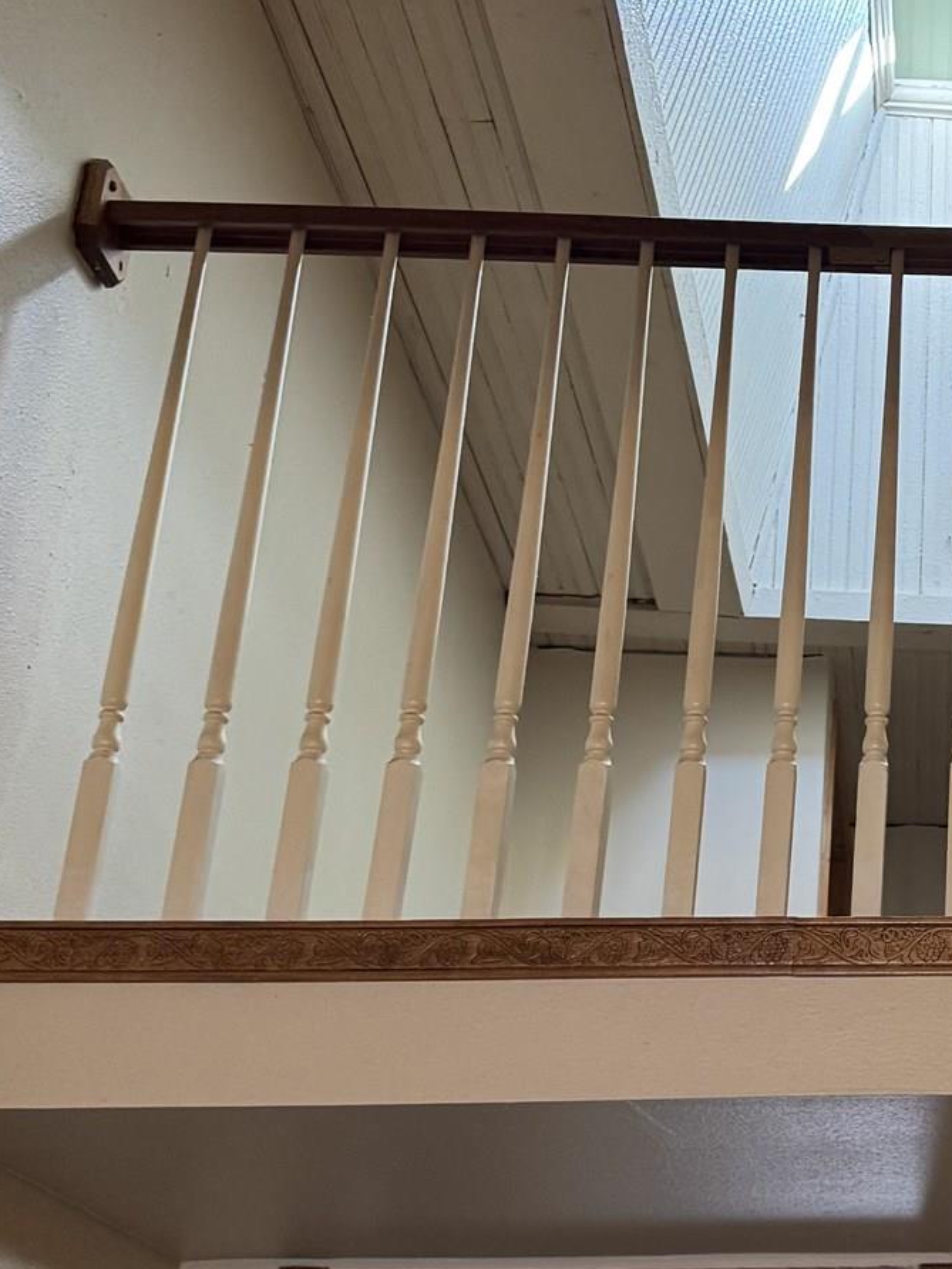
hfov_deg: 21.8
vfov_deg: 31.2
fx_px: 2273
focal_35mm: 62
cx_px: 1154
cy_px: 589
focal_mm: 6.76
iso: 200
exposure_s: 1/60
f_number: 1.78
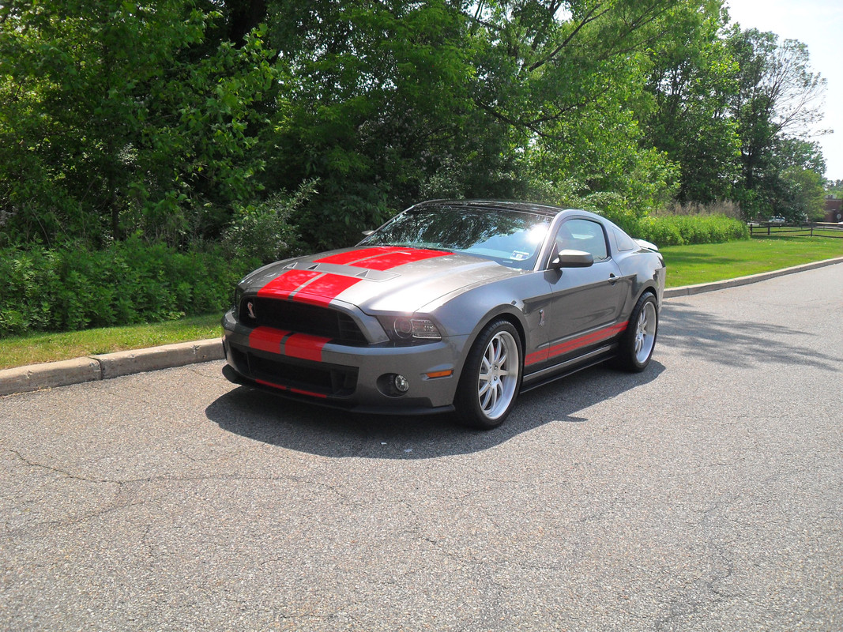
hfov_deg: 52.6
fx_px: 852
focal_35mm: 35
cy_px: 316
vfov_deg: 40.7
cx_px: 422
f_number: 8.9
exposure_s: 1/125
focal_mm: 6.2
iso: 100
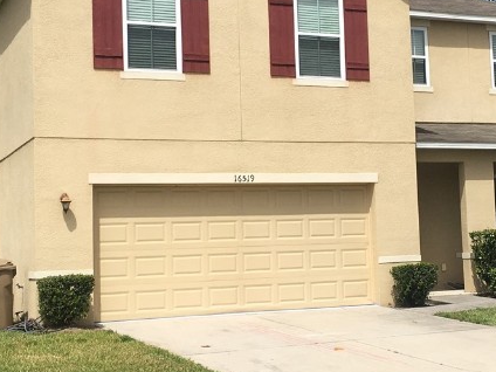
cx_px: 377
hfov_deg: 27.4
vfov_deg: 21.0
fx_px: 1003
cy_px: 165
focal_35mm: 70
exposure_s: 1/2747
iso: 25
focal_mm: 4.15
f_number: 2.2
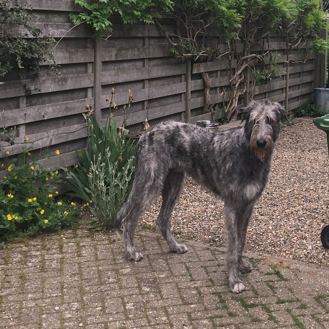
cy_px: 54
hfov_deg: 26.1
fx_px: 688
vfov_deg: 26.3
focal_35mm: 64
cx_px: 292
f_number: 2.2
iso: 25
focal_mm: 4.15
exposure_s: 1/413
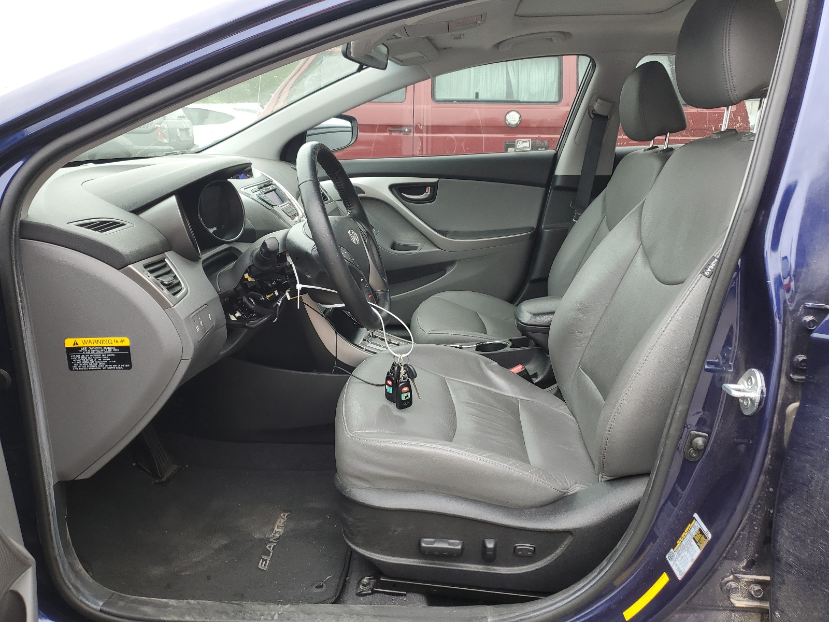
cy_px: 311
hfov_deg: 67.3
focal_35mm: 26
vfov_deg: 53.1
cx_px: 414
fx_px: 623
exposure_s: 1/192
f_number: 1.5
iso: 50
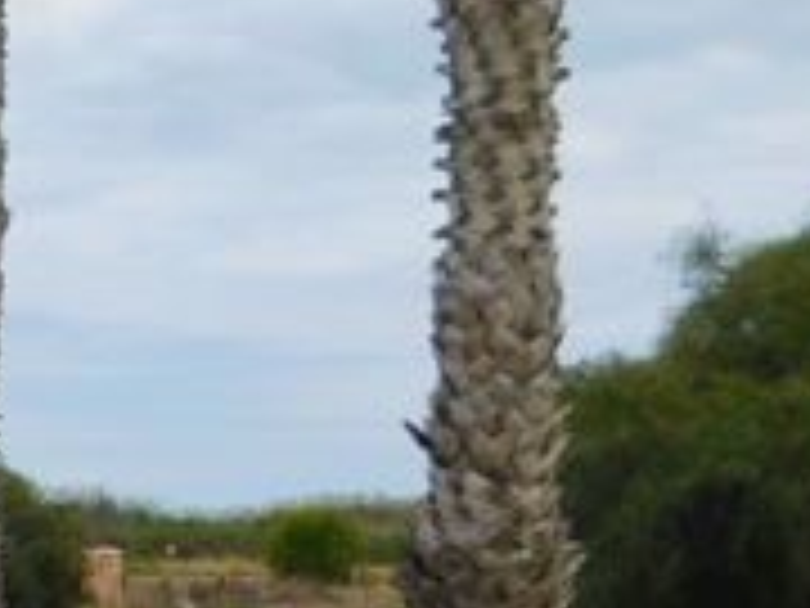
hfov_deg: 17.2
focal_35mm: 90
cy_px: 432
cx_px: -709
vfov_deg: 16.4
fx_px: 2106
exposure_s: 1/640
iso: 125
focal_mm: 4
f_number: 6
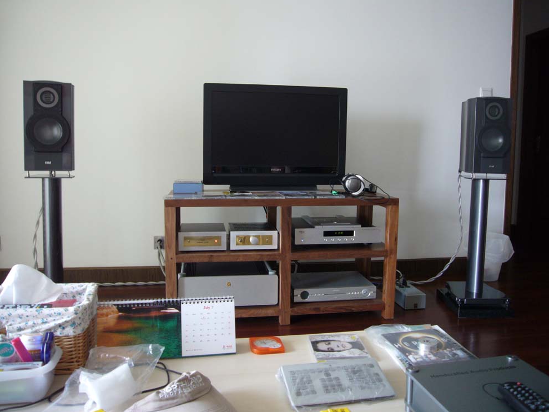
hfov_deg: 61.6
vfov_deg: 48.2
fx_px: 460
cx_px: 284
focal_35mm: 29
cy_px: 200
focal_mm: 4.6
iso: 125
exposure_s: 1/15
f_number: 2.8
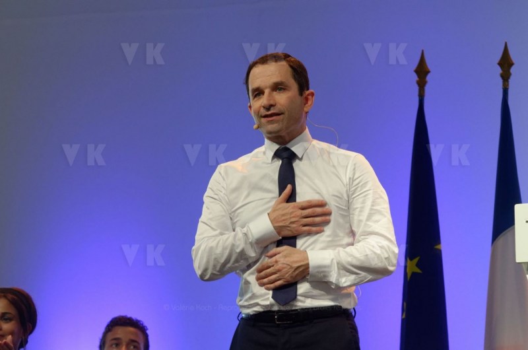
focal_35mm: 180
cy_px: 175
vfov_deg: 7.6
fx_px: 2635
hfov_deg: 11.4
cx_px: 264
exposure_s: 1/160
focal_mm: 120
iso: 1000
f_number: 5.6
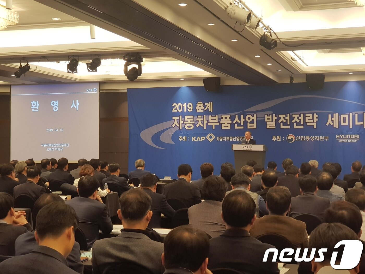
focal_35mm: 52
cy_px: 137
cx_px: 182
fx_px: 548
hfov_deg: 36.8
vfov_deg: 28.0
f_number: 2.4
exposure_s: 1/30
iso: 125
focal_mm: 6
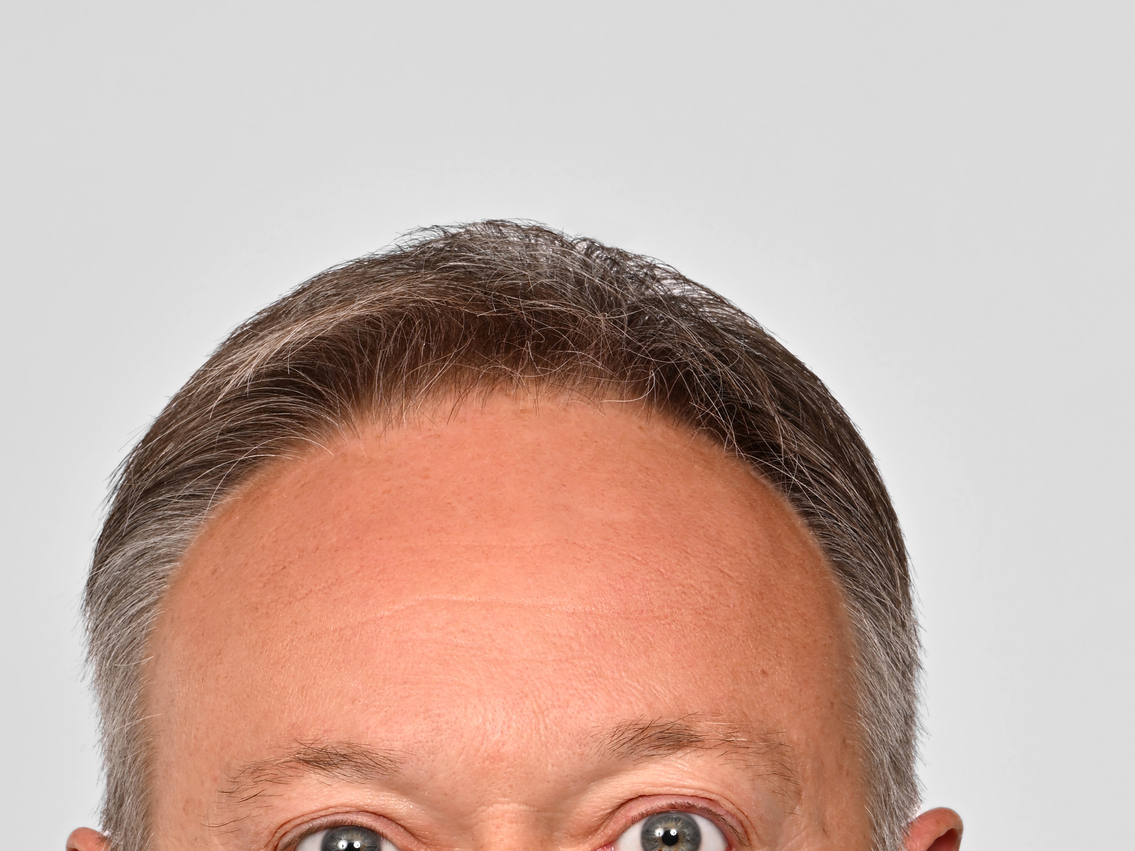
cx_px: 618
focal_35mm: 351
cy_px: 1394
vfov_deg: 4.2
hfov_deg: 5.6
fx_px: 11508
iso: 64
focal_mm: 145
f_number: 14
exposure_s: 1/160
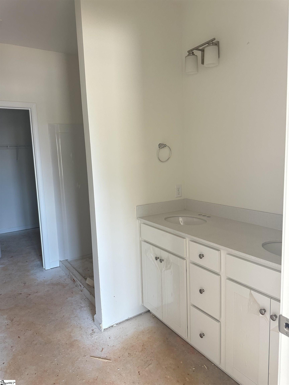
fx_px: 267
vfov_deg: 71.6
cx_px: 144
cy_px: 192
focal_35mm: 24
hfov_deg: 56.8
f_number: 1.78
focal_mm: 6.86
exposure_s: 1/91
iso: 250
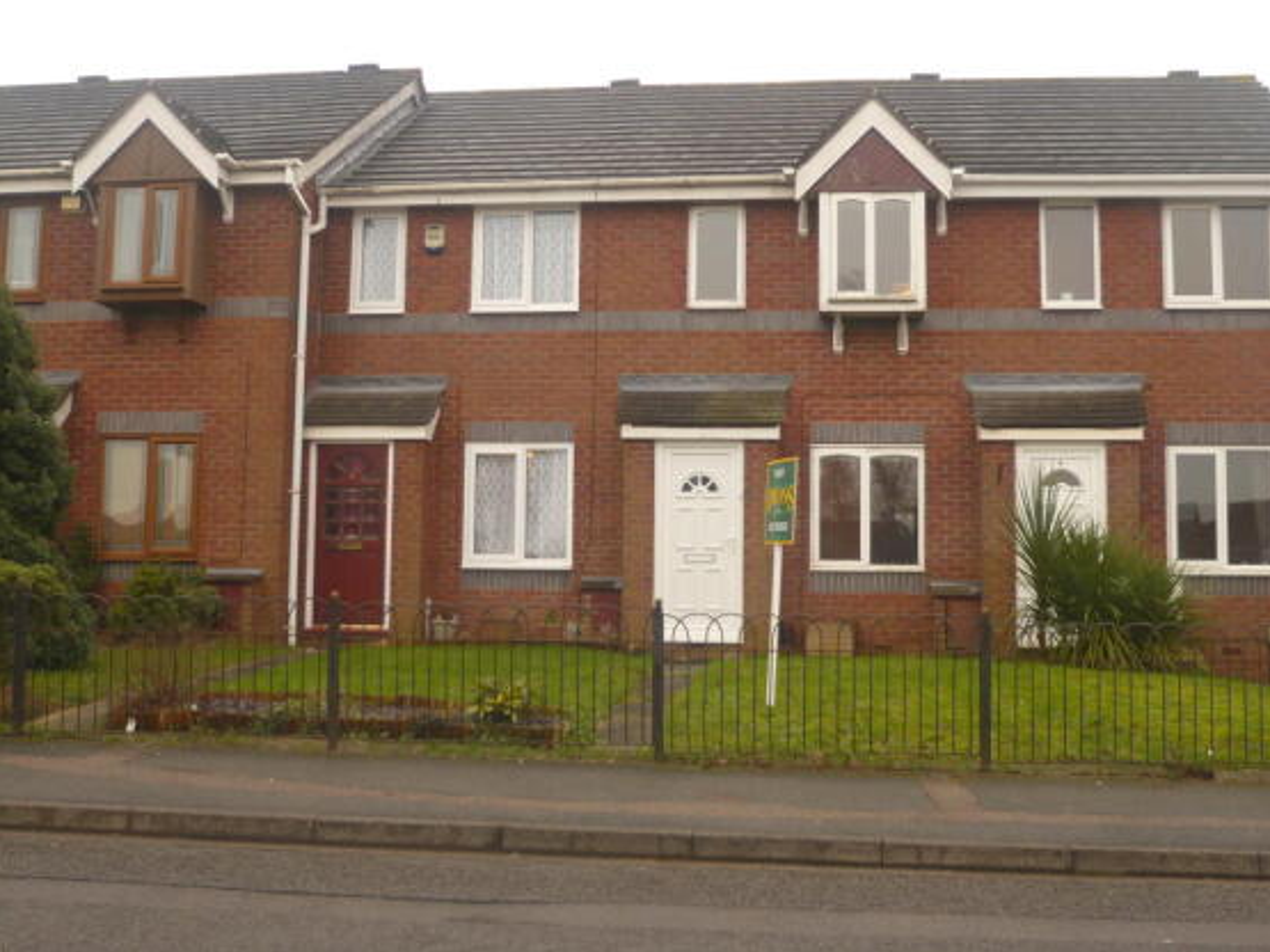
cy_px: 454
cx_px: 662
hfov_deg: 44.8
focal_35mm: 42
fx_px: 1541
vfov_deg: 34.3
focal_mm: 6.6
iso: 100
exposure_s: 1/30
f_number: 3.3
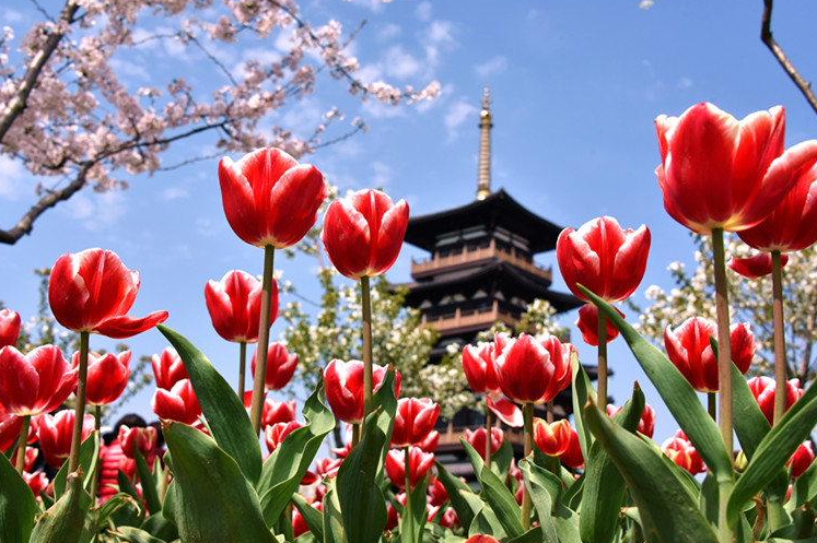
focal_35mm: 45
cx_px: 390
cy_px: 277
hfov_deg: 43.6
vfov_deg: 29.8
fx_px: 1021
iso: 800
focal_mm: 42
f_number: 10
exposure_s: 1/1250
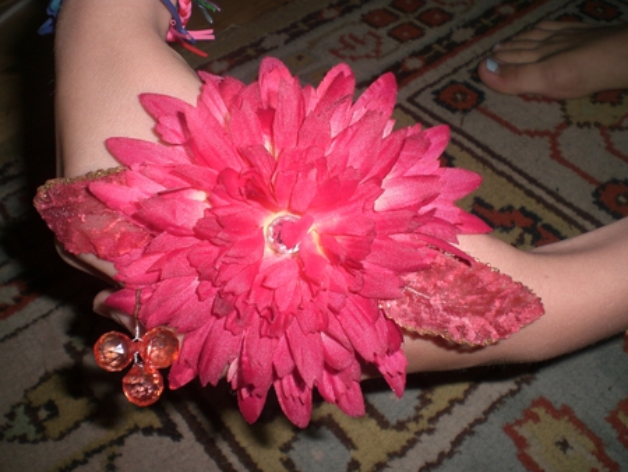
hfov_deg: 49.0
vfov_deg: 37.8
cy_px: 236
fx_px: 690
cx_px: 314
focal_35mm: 38
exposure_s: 1/60
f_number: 3.1
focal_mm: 6.3
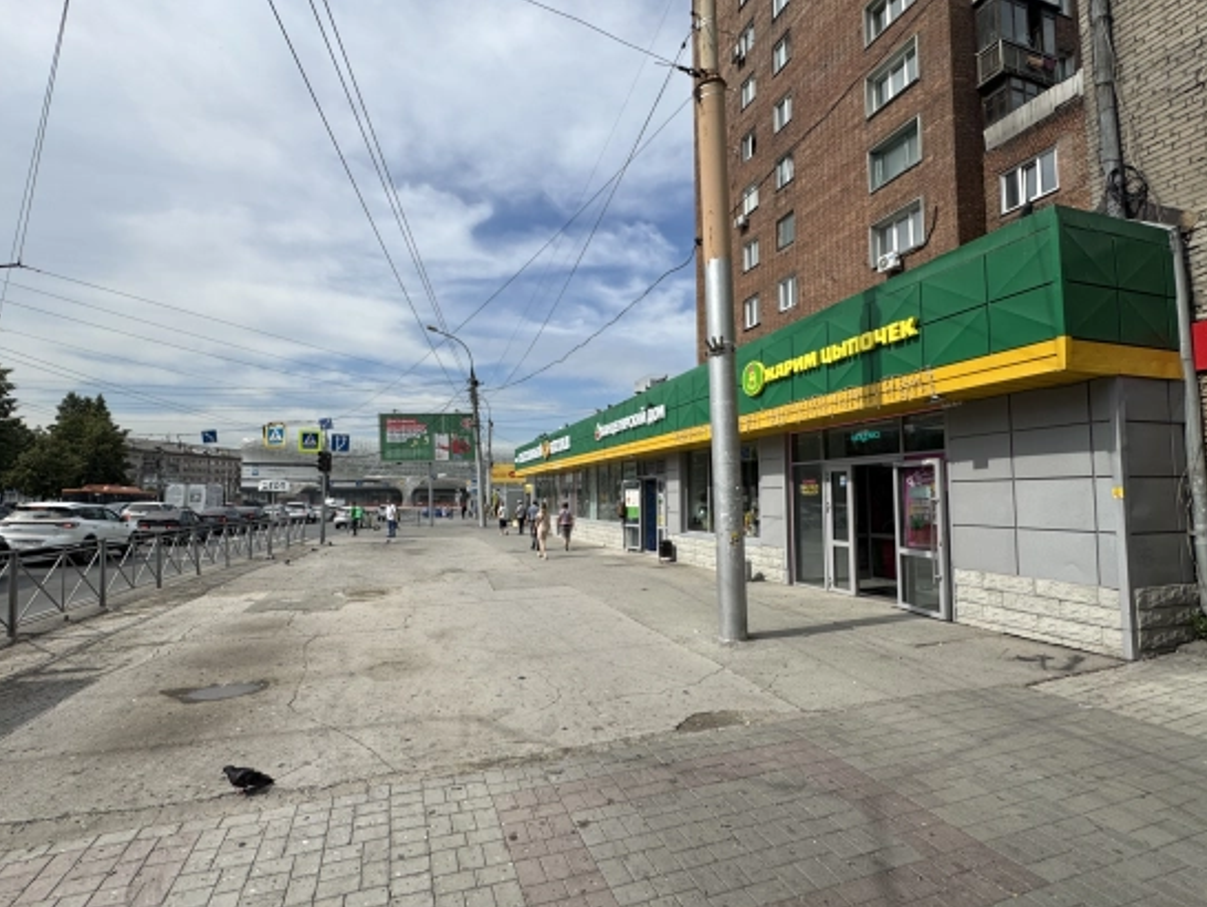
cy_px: 462
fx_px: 558
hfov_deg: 94.4
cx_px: 577
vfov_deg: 78.1
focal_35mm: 16
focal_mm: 2.22
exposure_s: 1/1927
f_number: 2.2
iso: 40
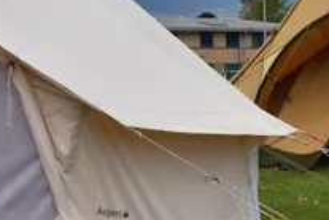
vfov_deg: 8.1
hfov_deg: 11.6
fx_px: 1535
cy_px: 9
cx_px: -202
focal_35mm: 168
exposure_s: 1/400
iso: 200
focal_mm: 29
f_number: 10
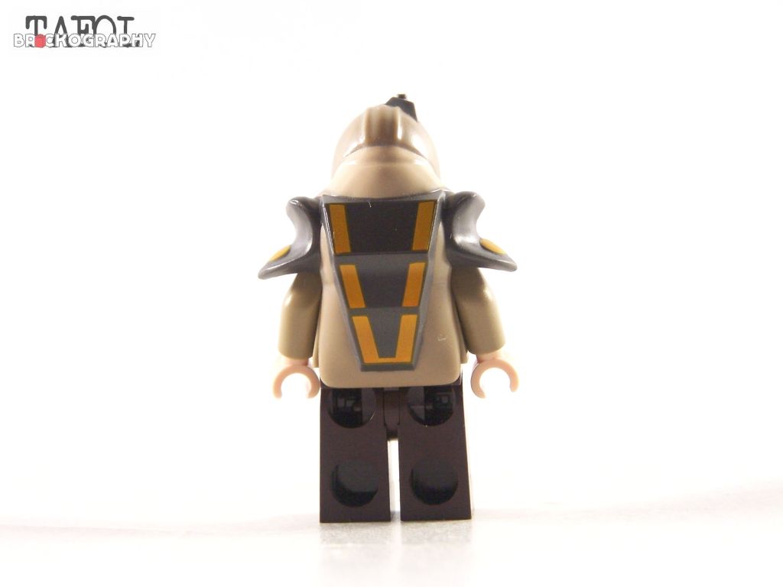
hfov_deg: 18.7
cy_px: 294
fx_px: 2375
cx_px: 392
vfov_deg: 14.1
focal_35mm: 105
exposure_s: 1/30
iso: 200
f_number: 3.6
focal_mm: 17.5
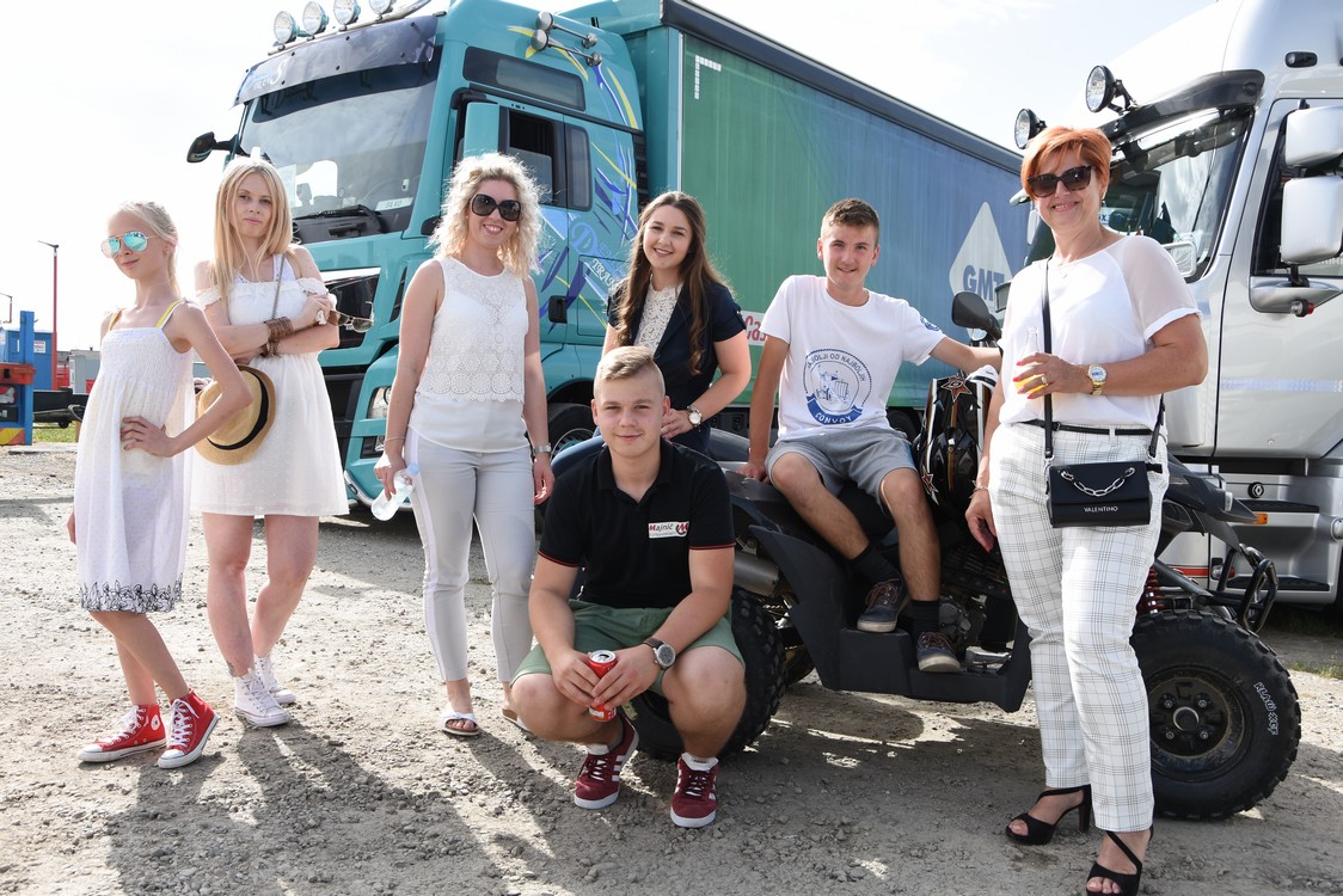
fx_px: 1231
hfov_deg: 57.2
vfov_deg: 40.0
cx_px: 672
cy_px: 448
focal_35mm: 33
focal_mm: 22
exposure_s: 1/160
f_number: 7.1
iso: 100
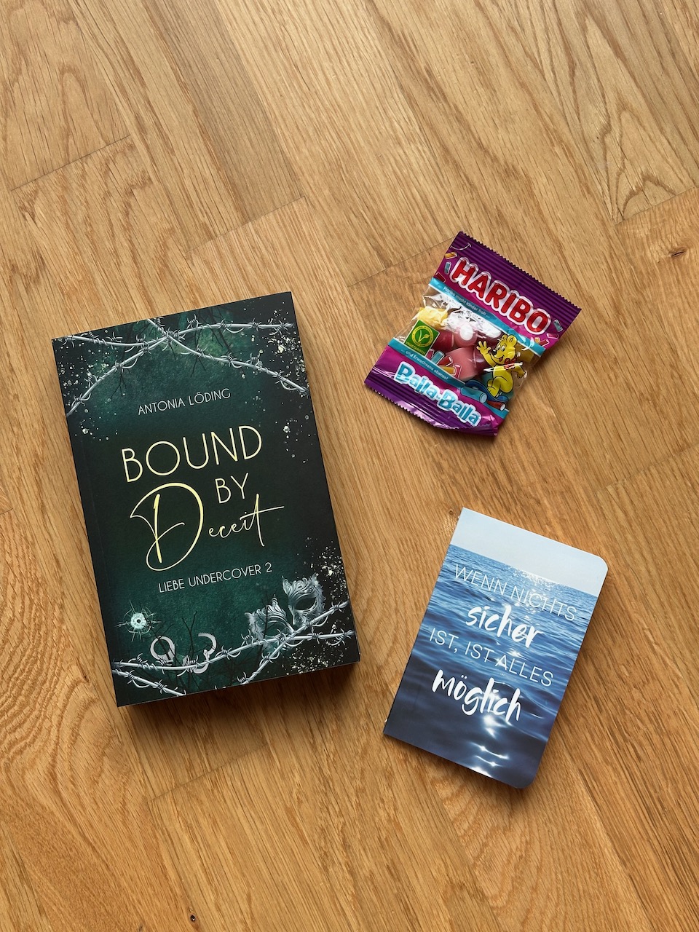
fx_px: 1292
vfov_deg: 39.7
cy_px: 466
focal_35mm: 48
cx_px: 350
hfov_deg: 30.3
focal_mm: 6.86
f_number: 1.78
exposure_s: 1/121
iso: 80
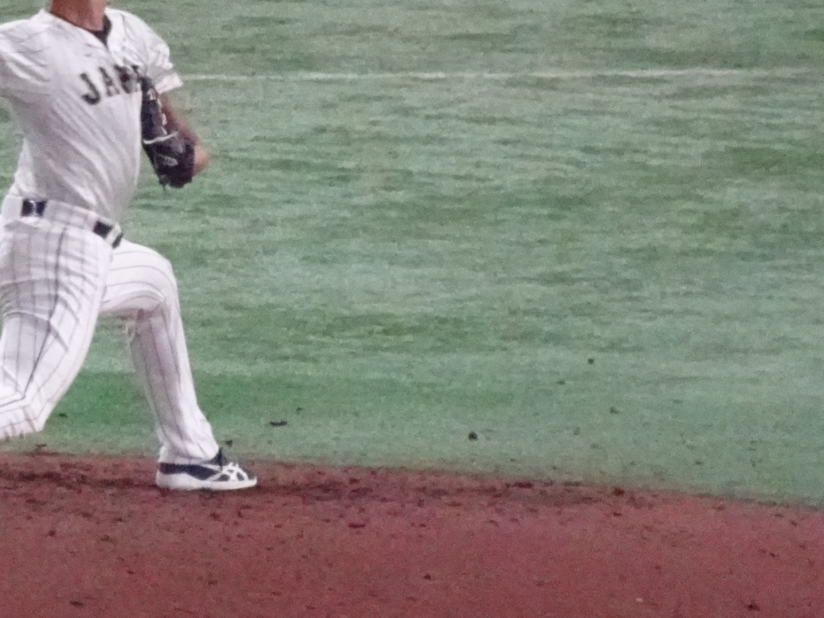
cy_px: 116
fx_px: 40511
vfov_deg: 0.9
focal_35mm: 1702
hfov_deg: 1.2
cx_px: -54
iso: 3200
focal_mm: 118
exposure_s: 1/400
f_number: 6.4
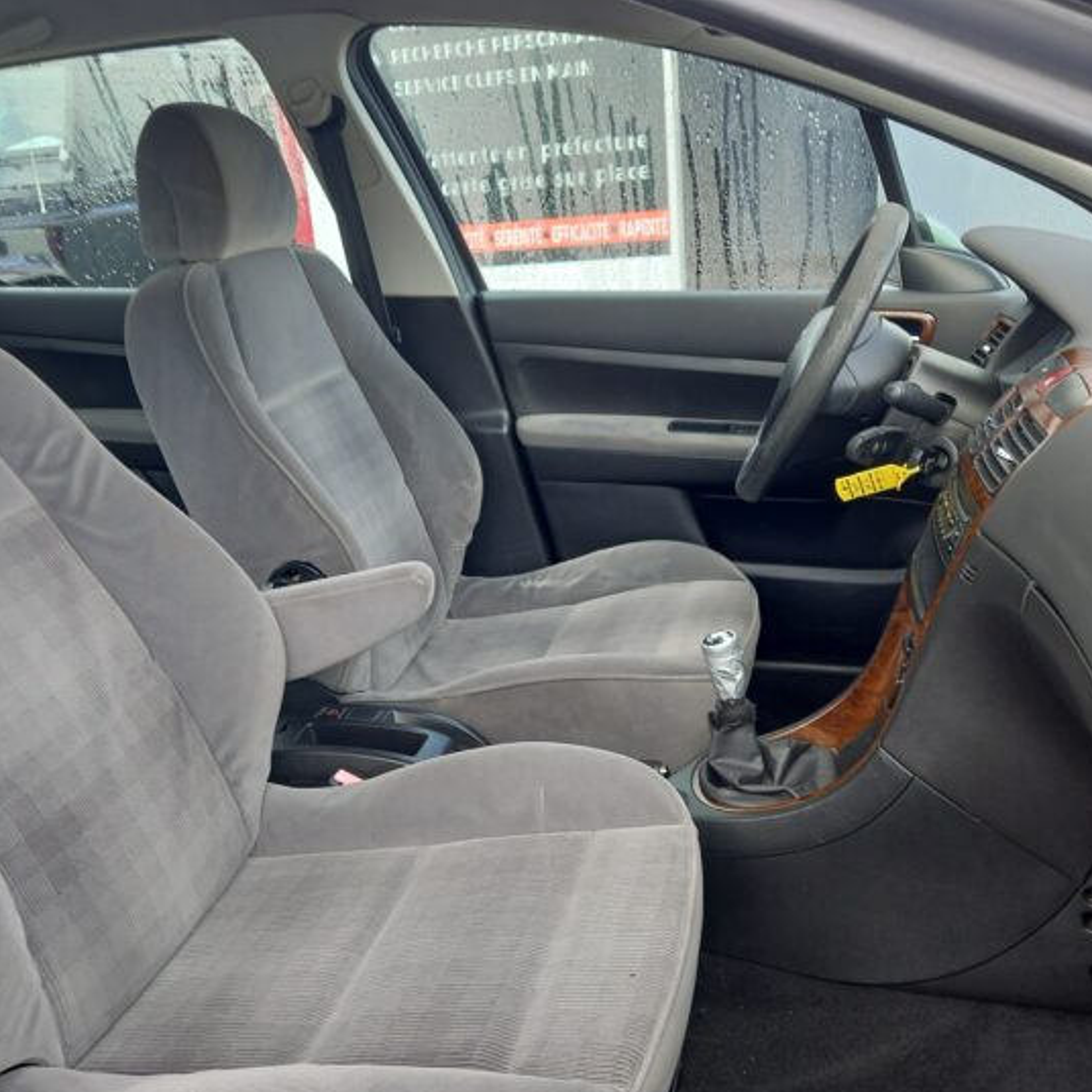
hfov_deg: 49.6
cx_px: 483
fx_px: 1178
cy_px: 560
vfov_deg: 49.7
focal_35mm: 33
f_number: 2
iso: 32
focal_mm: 4.6
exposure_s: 1/50
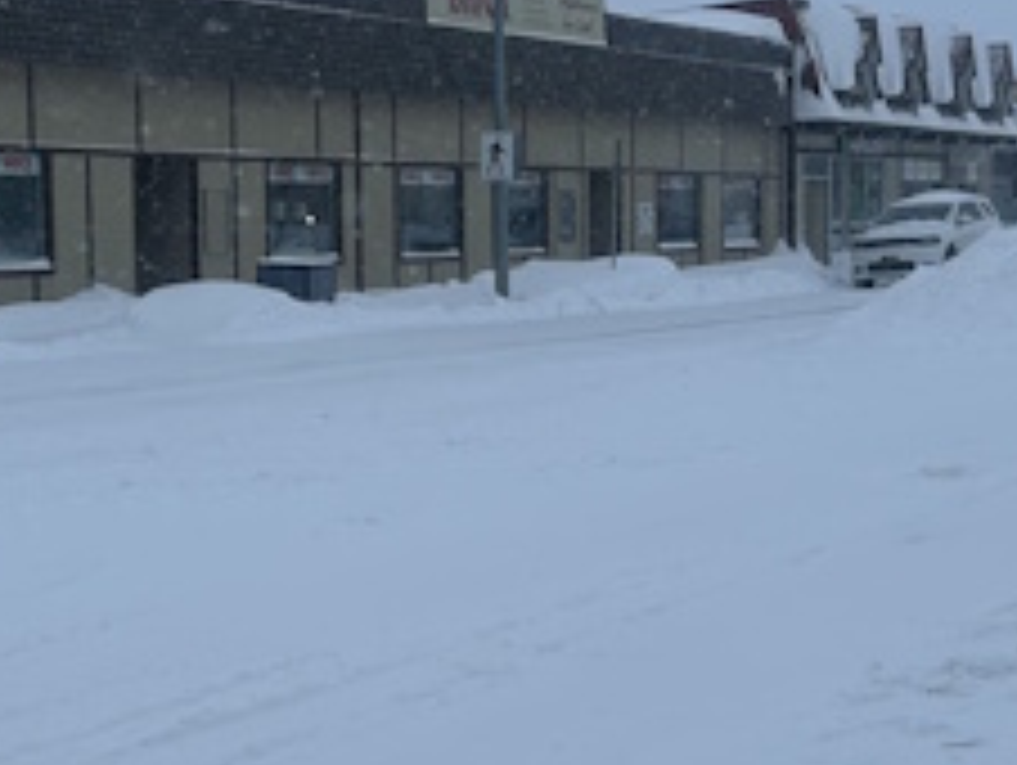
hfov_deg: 21.3
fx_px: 2706
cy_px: 418
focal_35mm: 92
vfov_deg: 16.1
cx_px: 544
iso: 50
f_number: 1.5
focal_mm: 5.7
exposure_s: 1/2915
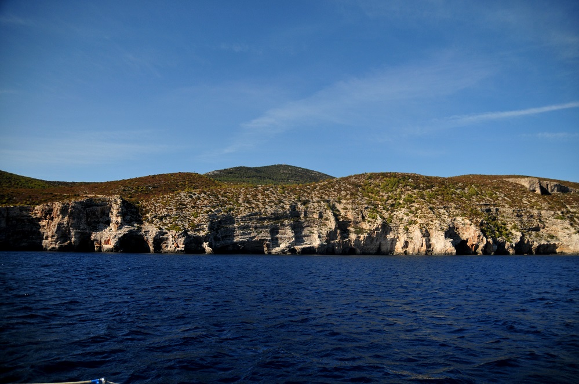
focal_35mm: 48
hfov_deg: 41.2
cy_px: 192
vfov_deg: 28.0
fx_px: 771
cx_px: 290
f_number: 2.8
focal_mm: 32
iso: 250
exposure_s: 1/8000
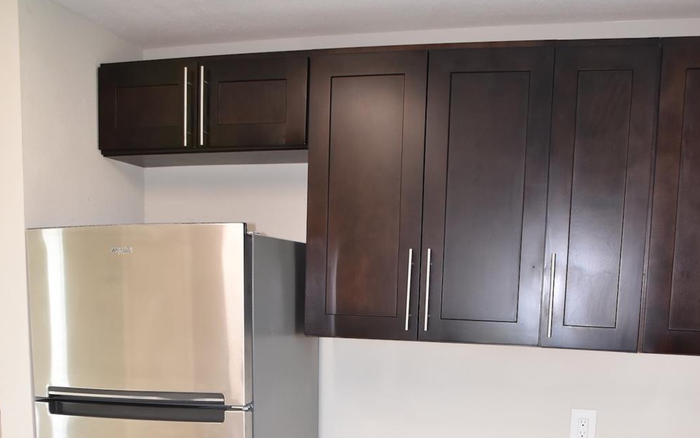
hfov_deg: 47.2
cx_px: 349
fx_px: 801
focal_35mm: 42
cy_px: 462
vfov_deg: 28.2
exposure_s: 1/100
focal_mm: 18
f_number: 5
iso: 800
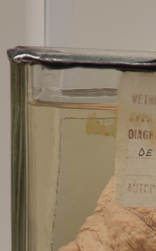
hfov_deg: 9.7
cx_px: 158
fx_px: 912
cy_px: 330
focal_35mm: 134
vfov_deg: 14.9
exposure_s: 1/30
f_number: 4
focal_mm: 7.5
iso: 110
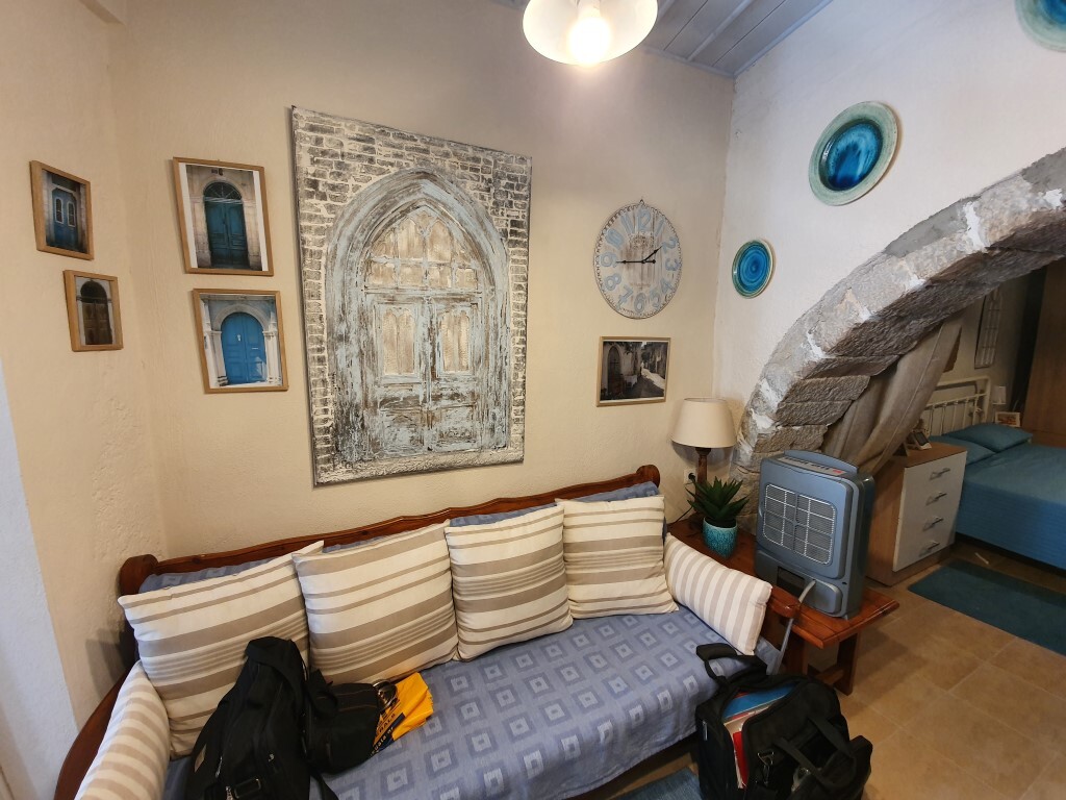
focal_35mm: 13
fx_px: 400
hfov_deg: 106.2
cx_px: 533
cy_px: 400
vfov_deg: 89.9
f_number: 2.2
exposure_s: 1/50
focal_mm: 1.8
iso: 100
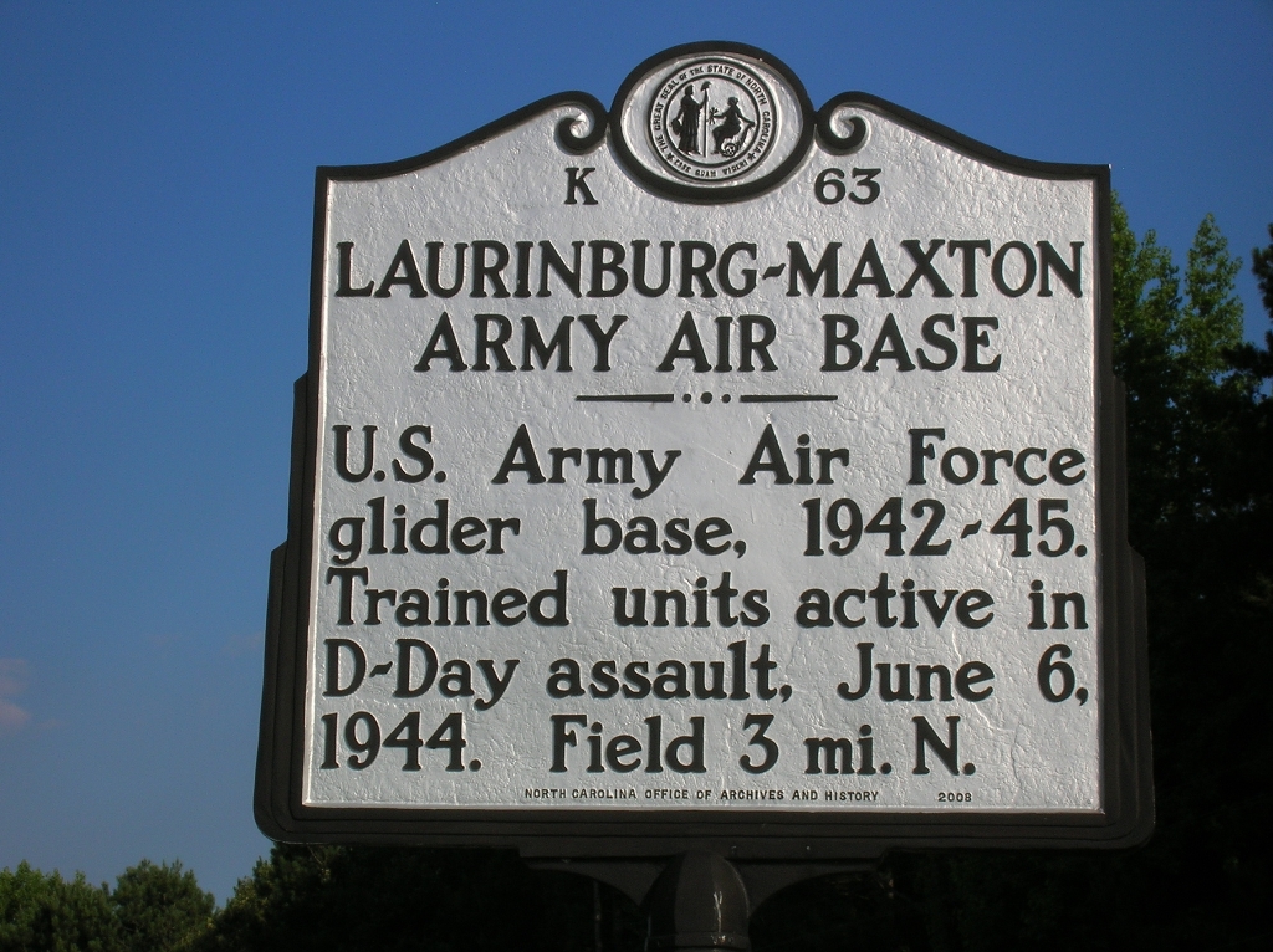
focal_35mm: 102
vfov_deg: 14.5
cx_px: 636
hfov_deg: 19.3
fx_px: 3748
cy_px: 476
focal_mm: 17.1
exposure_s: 1/287
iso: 50
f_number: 8.2
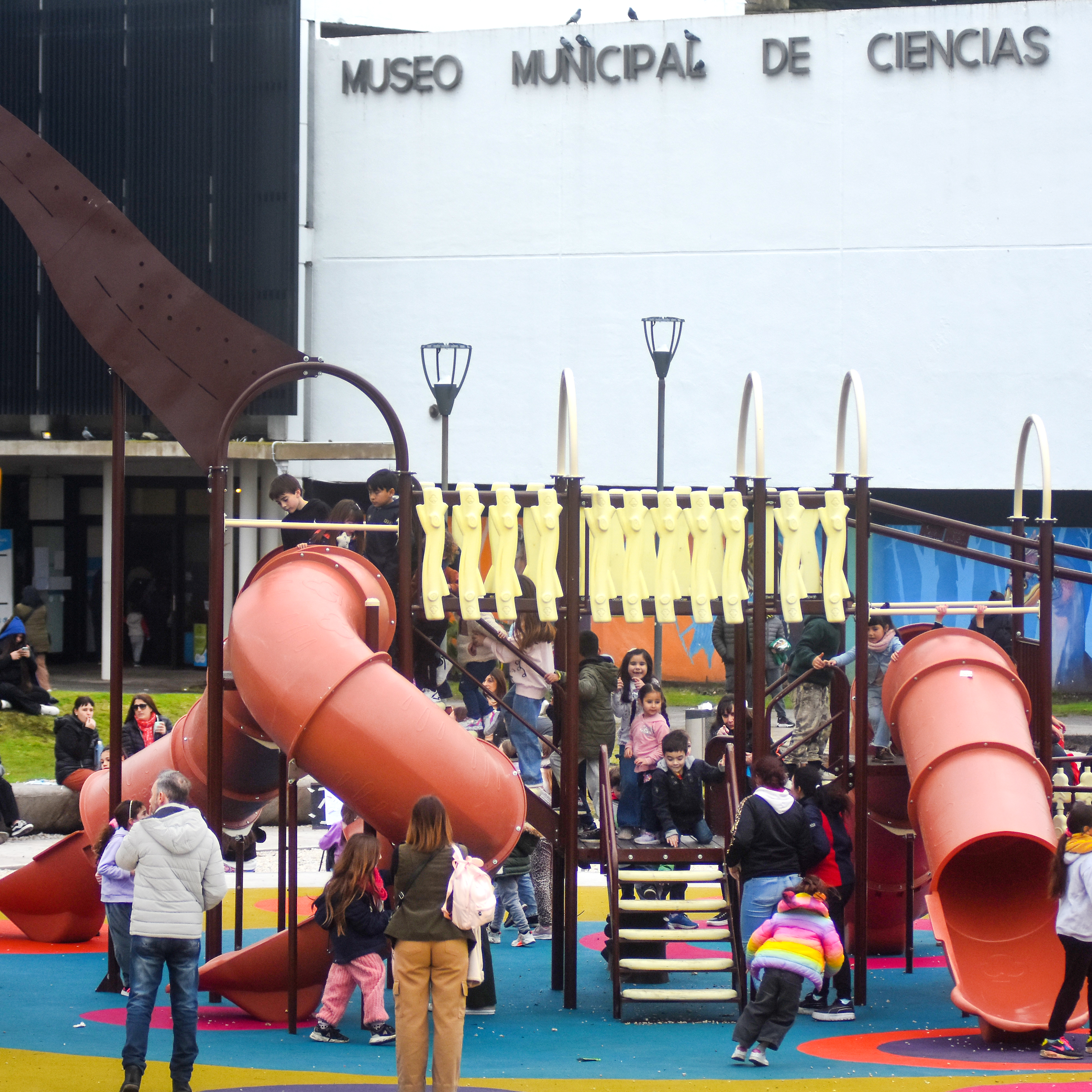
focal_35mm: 154
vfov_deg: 11.3
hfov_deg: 11.3
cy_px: 548
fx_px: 5496
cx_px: 577
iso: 640
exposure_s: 1/1600
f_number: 2.8
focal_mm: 80
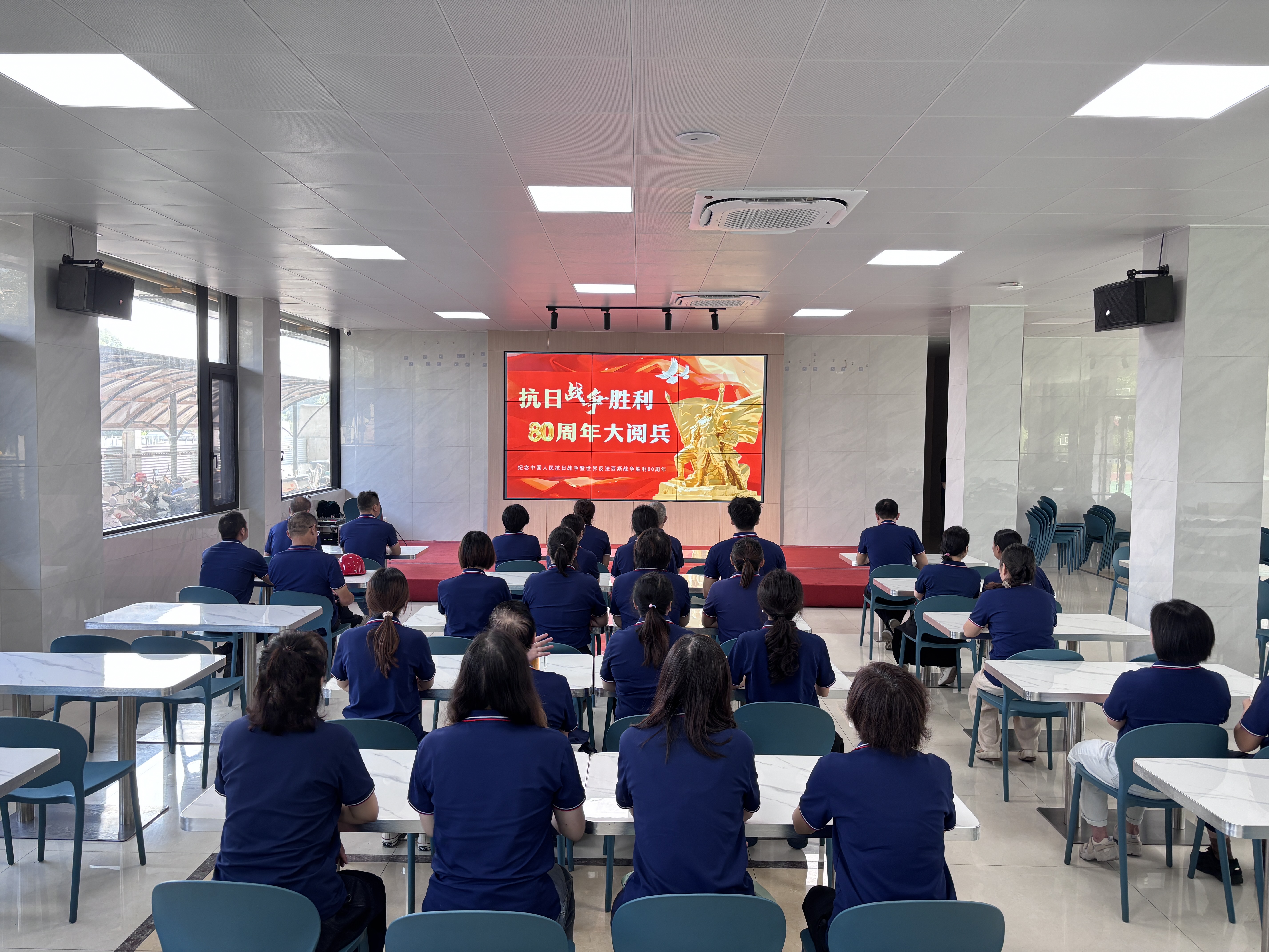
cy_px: 476
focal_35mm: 26
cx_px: 634
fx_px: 953
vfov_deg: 53.1
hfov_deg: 67.3
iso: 80
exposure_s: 1/100
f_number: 1.6
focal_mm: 5.96
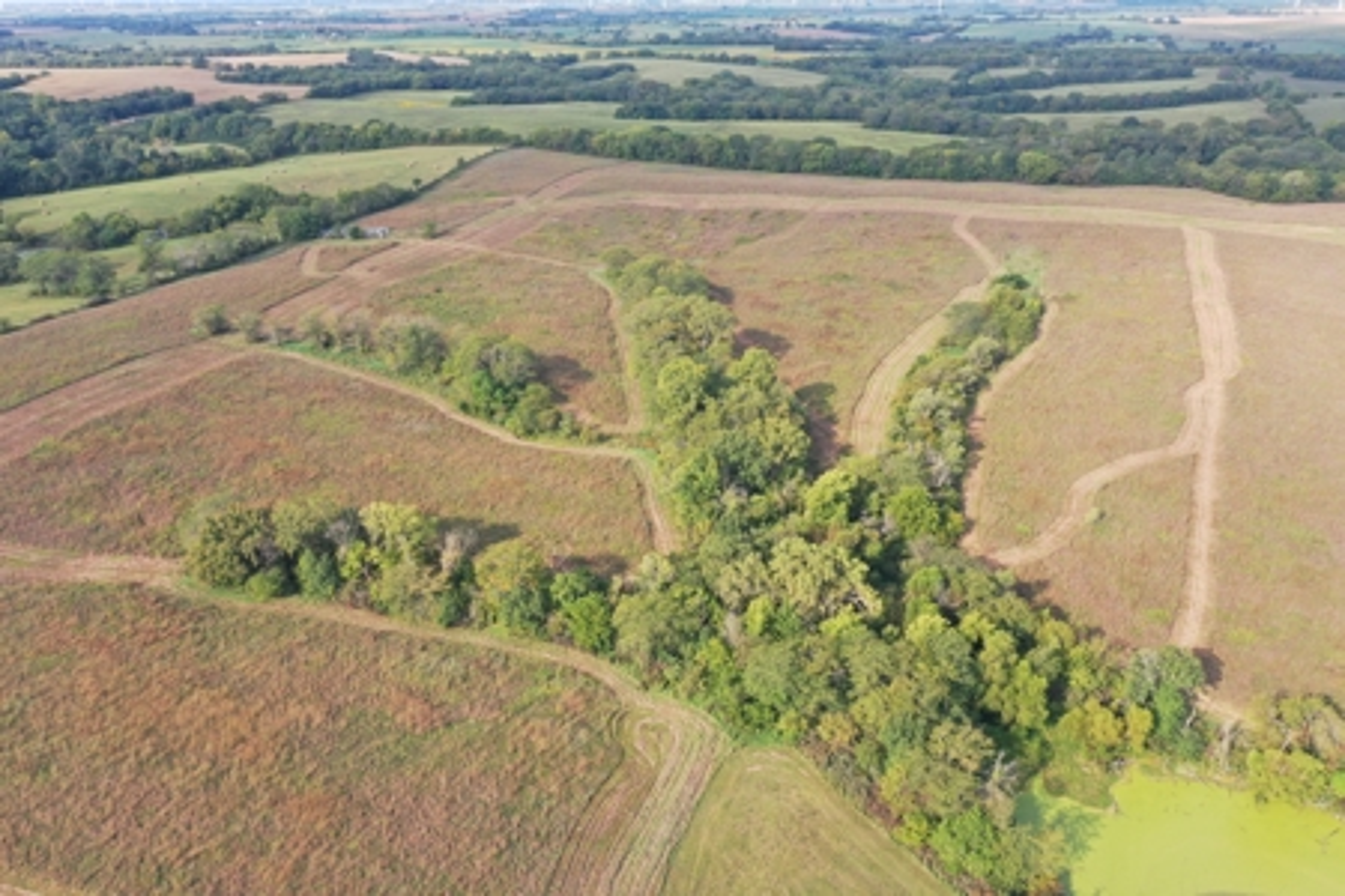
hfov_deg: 65.5
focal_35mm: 28
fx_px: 1046
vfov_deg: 46.4
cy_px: 448
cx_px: 672
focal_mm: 10.26
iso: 100
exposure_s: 1/200
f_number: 4.5
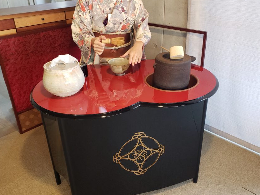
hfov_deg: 56.8
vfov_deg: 44.1
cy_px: 106
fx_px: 240
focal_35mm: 32
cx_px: 137
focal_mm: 4.3
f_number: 2.4
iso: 250
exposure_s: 1/17
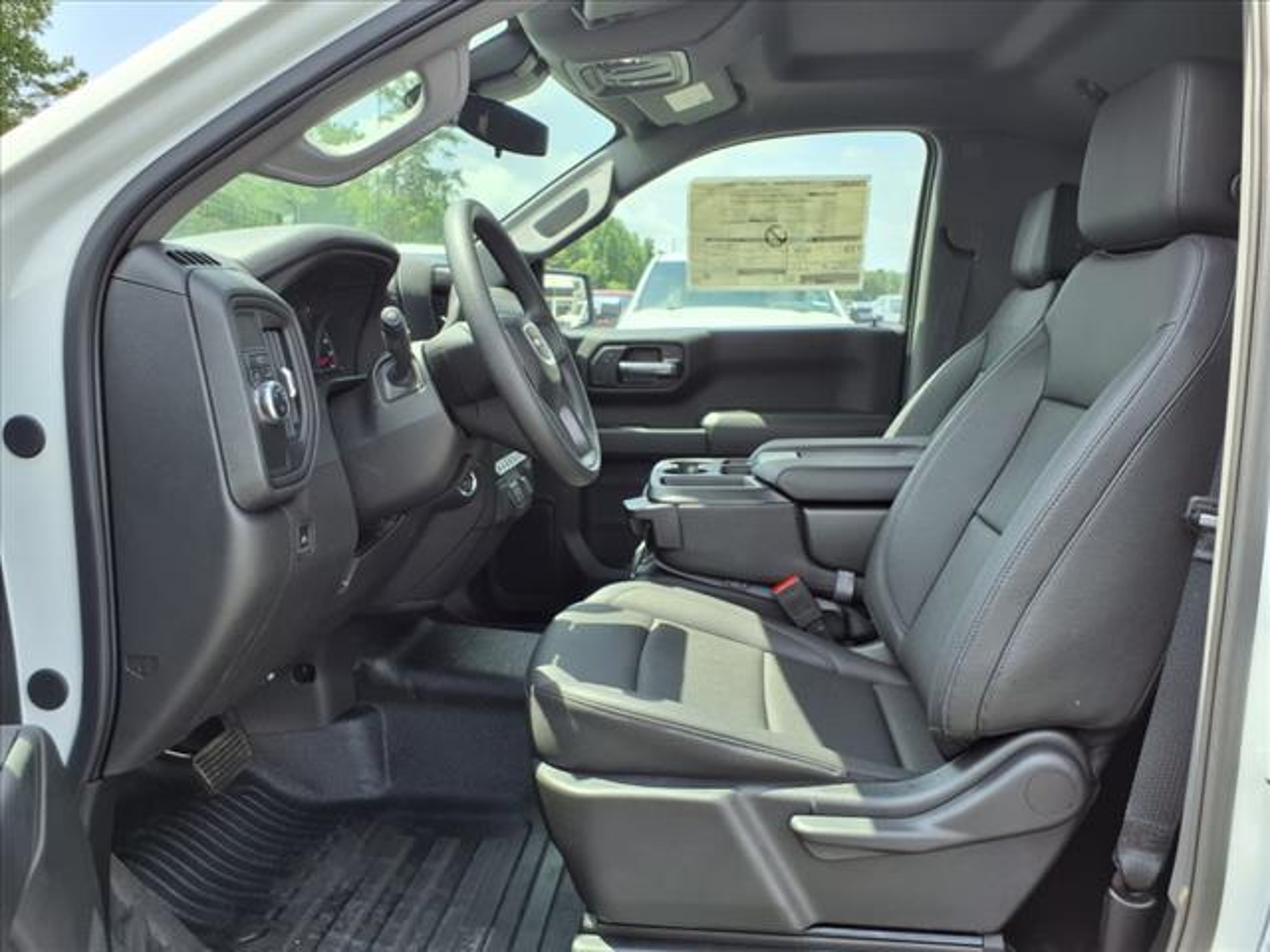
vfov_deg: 51.4
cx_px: 635
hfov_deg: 65.3
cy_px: 476
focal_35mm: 27
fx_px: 991
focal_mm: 3.58
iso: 40
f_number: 1.9
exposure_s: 1/286
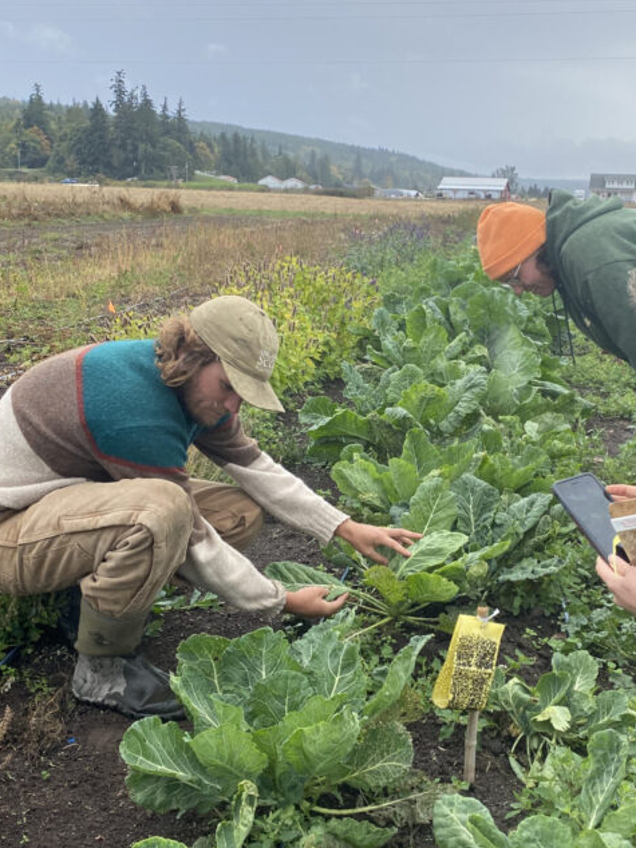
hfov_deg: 34.3
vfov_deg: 44.8
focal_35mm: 42
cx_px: 368
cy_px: 443
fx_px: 1030
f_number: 1.8
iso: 32
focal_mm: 4.25
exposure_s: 1/1124
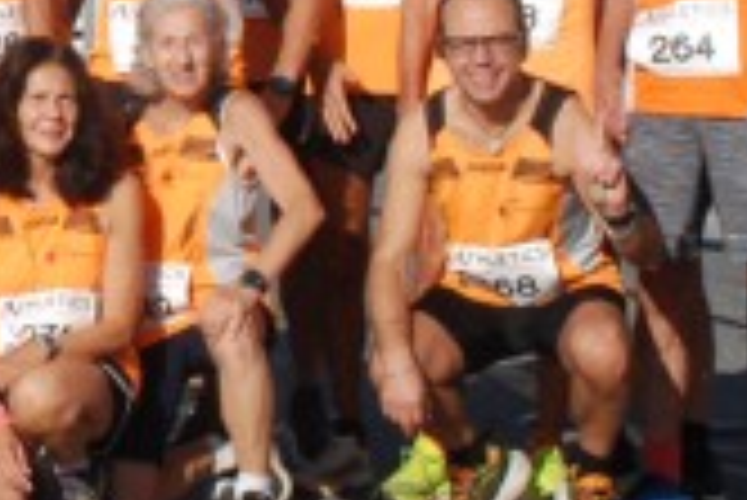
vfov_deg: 6.3
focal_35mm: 217
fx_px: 4507
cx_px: -477
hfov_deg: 9.2
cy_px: -11
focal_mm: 40
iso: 1000
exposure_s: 1/2000
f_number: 9
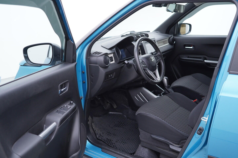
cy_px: 79
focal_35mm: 36
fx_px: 238
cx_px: 119
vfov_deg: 36.9
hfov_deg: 53.1
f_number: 2.8
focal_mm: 24
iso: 125
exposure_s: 1/40
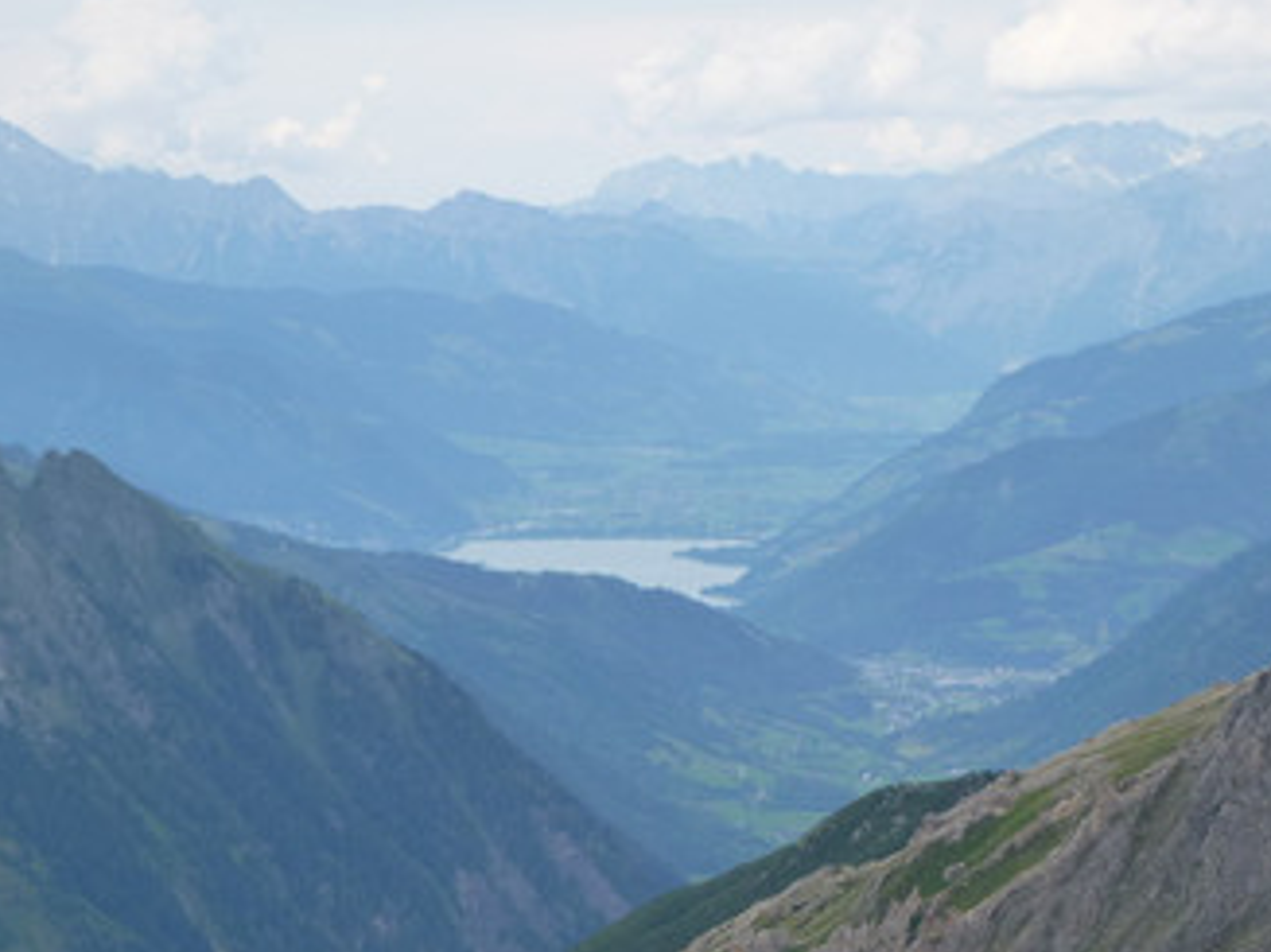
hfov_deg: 13.4
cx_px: 649
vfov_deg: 10.1
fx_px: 5395
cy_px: 596
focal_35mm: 147
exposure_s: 1/400
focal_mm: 16
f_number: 4.9
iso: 160
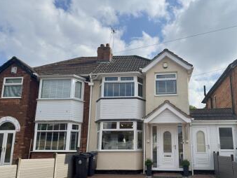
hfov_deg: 59.3
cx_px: 145
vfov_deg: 46.5
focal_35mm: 30
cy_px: 110
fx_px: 206
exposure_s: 1/7092
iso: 80
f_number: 1.78
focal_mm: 6.76
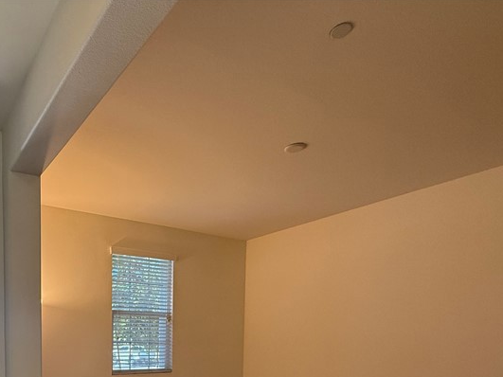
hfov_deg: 61.7
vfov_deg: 45.0
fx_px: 392
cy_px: 361
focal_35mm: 27
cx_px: 127
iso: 160
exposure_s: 1/120
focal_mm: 2.22
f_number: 2.2
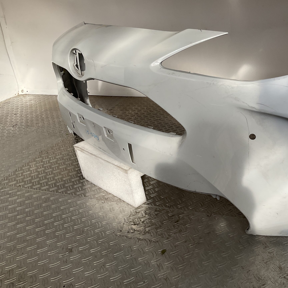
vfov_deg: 43.8
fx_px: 358
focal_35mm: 38
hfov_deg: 42.8
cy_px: 133
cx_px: 208
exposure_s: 1/683
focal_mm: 3
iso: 16
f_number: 1.8
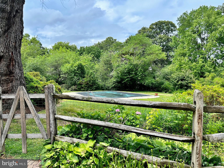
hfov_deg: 67.3
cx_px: 112
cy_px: 84
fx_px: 168
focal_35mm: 26
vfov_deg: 53.1
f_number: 1.5
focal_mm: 5.7
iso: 50
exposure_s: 1/1779
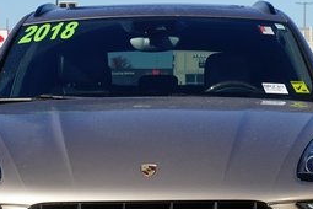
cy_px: 158
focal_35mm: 193
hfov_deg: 10.7
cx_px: 152
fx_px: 1678
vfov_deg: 7.1
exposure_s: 1/100
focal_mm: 77
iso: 100
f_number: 14
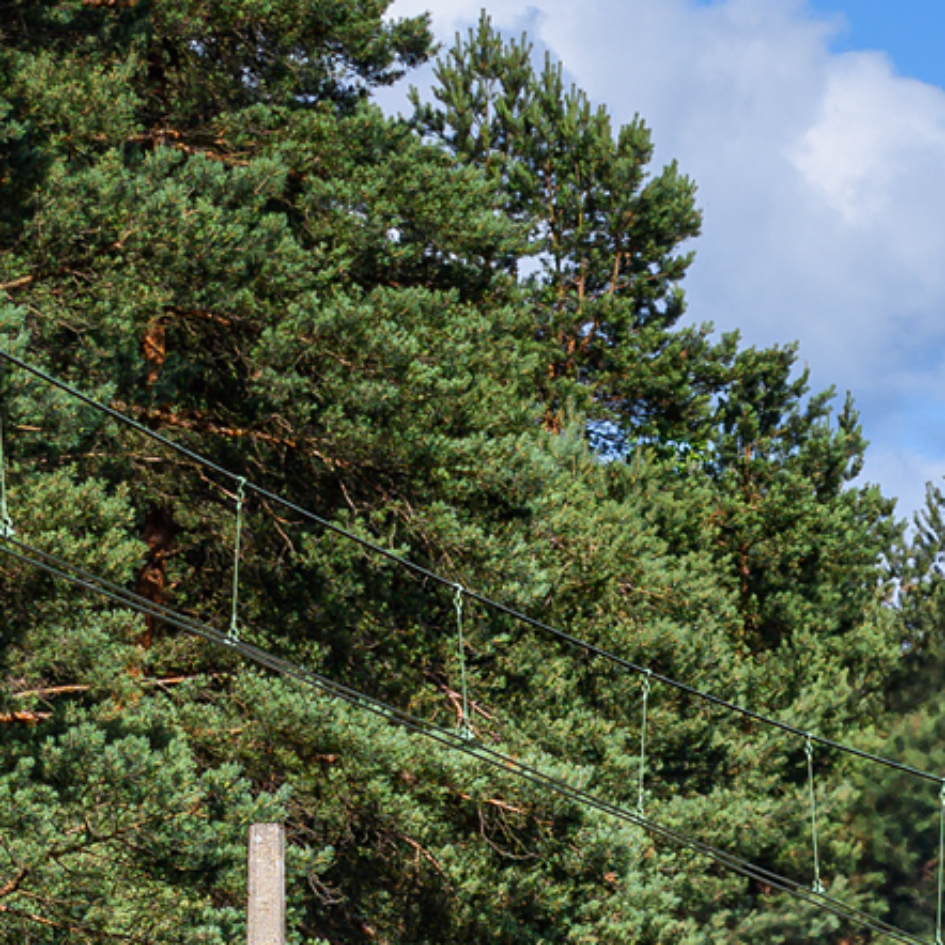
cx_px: 1931
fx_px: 14980
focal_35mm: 485
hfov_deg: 3.6
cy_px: 1516
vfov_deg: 3.6
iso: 100
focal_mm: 70
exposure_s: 1/500
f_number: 6.3
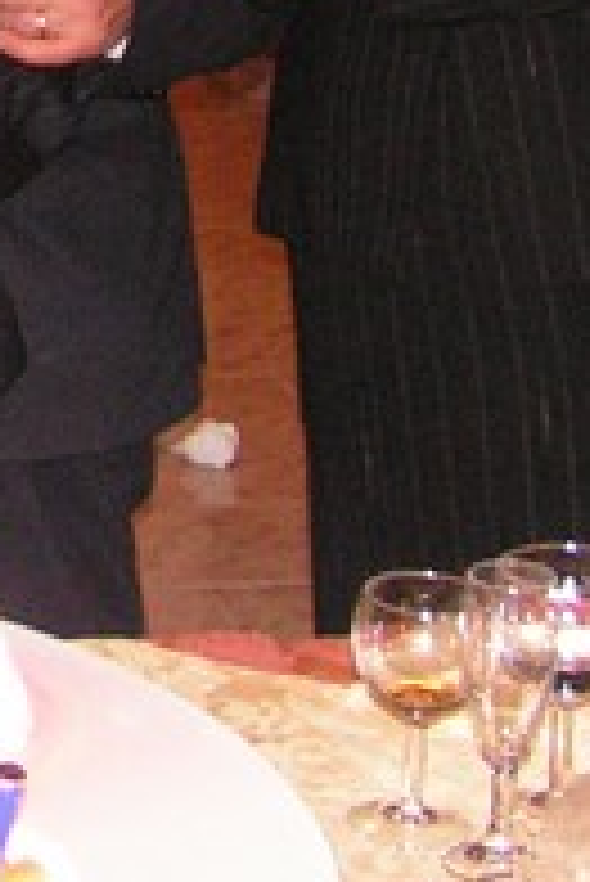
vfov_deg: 12.8
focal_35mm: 153
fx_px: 3754
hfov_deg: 8.6
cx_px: -549
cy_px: -360
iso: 200
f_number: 3.2
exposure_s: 1/40
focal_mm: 6
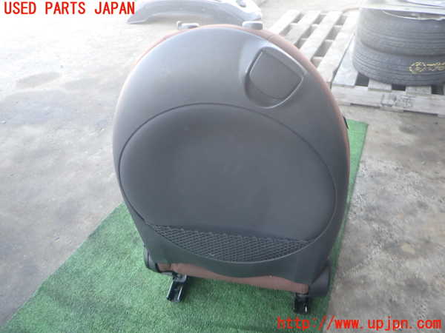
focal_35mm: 25
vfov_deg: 54.9
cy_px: 166
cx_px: 222
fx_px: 321
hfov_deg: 69.4
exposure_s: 1/125
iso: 200
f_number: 2
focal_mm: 4.5
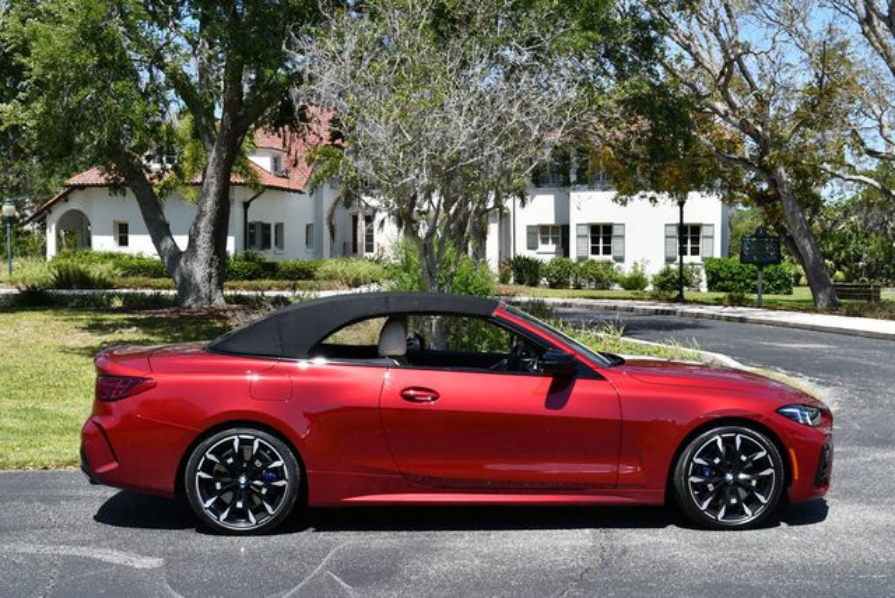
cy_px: 299
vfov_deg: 28.1
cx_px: 448
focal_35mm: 48
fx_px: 1194
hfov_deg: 41.1
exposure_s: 1/250
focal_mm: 24
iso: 110
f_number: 8
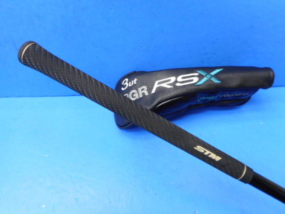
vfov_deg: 54.9
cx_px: 142
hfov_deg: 69.4
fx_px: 206
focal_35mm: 25
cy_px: 107
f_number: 3.7
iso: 200
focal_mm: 4.5
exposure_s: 1/30
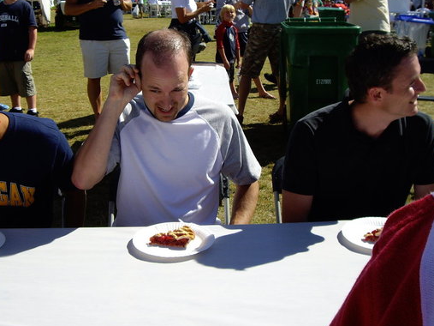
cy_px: 139
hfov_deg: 39.6
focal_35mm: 48
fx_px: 602
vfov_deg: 30.2
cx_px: 185
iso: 50
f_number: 4.3
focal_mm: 6.2
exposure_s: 1/500
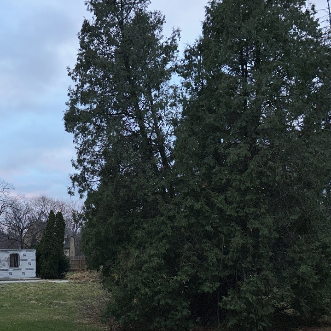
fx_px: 498
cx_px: 70
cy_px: 209
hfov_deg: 35.7
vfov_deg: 36.6
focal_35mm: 46
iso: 32
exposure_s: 1/248
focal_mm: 5.7
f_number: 1.5
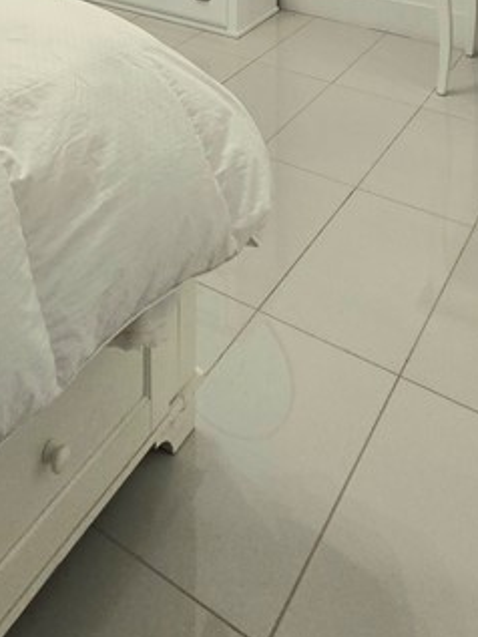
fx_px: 773
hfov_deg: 33.3
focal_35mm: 42
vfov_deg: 29.8
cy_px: -283
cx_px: 86
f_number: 2.2
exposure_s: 1/60.2
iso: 125
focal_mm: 2.2
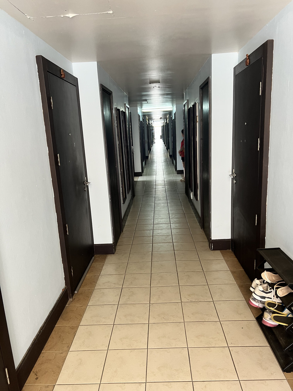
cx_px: 146
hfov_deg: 53.1
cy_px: 196
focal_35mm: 26
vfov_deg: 67.3
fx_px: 293
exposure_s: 1/50
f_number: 1.5
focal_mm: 5.7
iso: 160
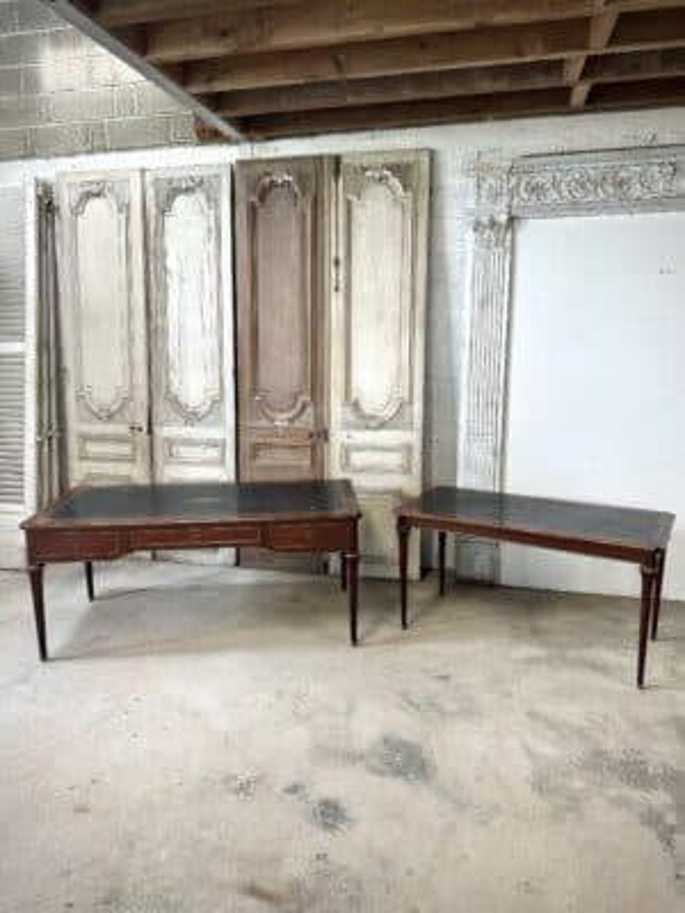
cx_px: 342
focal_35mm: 24
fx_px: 633
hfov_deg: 56.8
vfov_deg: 71.6
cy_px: 456
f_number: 1.78
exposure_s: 1/100
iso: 125
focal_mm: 6.86
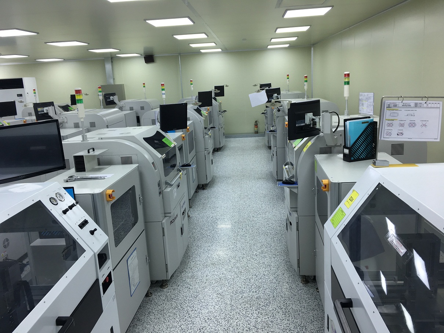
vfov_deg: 48.2
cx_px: 222
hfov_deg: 61.6
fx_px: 372
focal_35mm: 29
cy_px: 166
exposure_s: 1/40
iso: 25
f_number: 2.2
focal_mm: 4.15
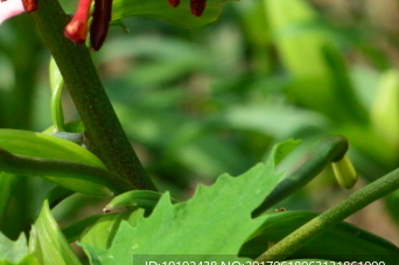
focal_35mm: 944
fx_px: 10448
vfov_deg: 1.5
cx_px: -188
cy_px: -108
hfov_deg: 2.2
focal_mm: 210
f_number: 20
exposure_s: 1/250
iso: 1250
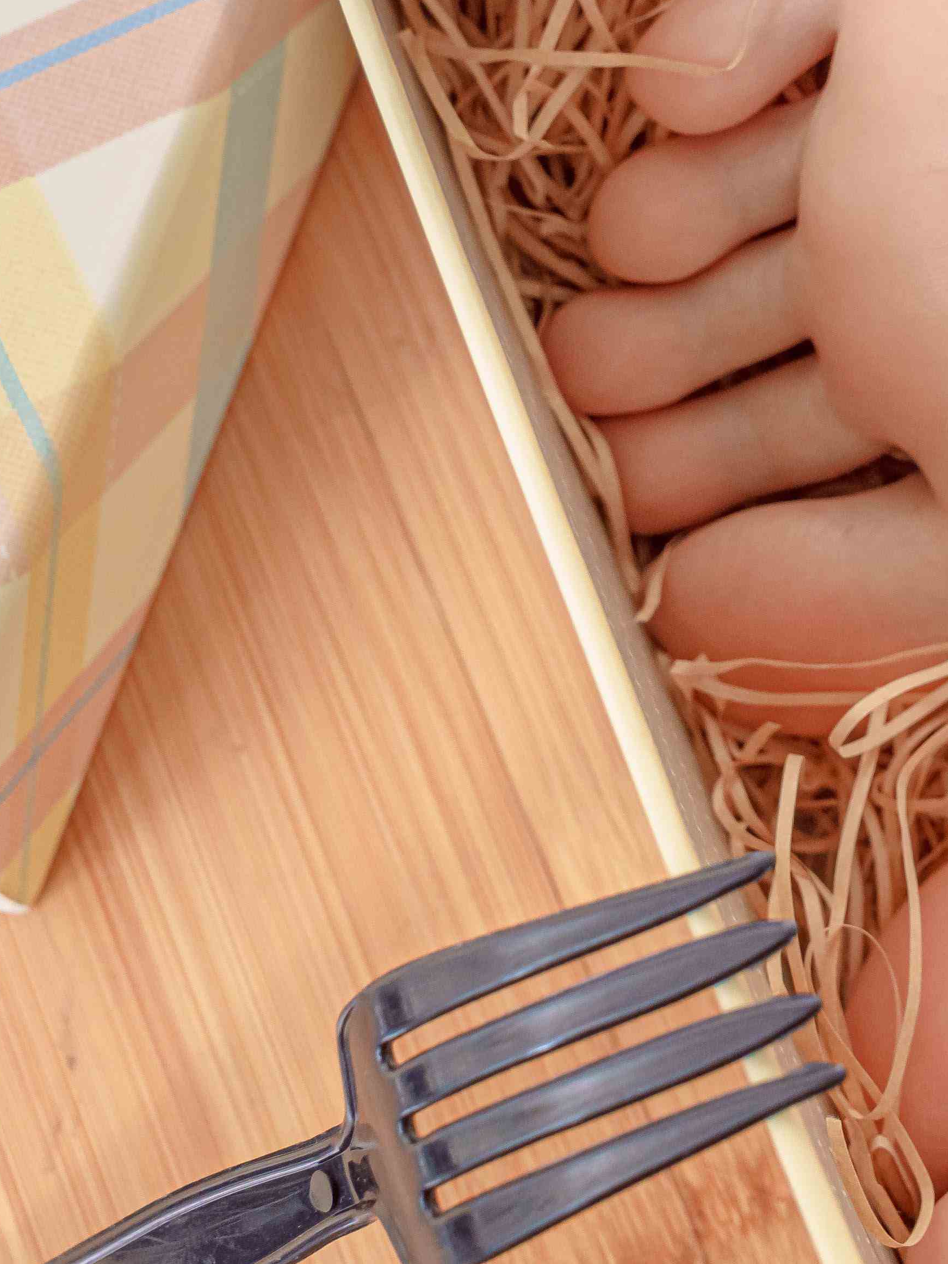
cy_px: 450
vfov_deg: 22.4
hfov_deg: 16.0
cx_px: 1263
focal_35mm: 87
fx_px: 3176
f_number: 6.3
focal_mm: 30
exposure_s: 1/60
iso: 400
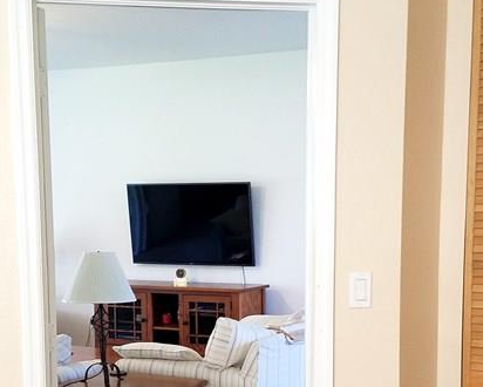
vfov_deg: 23.9
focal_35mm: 63
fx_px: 901
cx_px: 223
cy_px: 304
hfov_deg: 30.0
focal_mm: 4.2
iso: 160
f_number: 1.7
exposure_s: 1/40
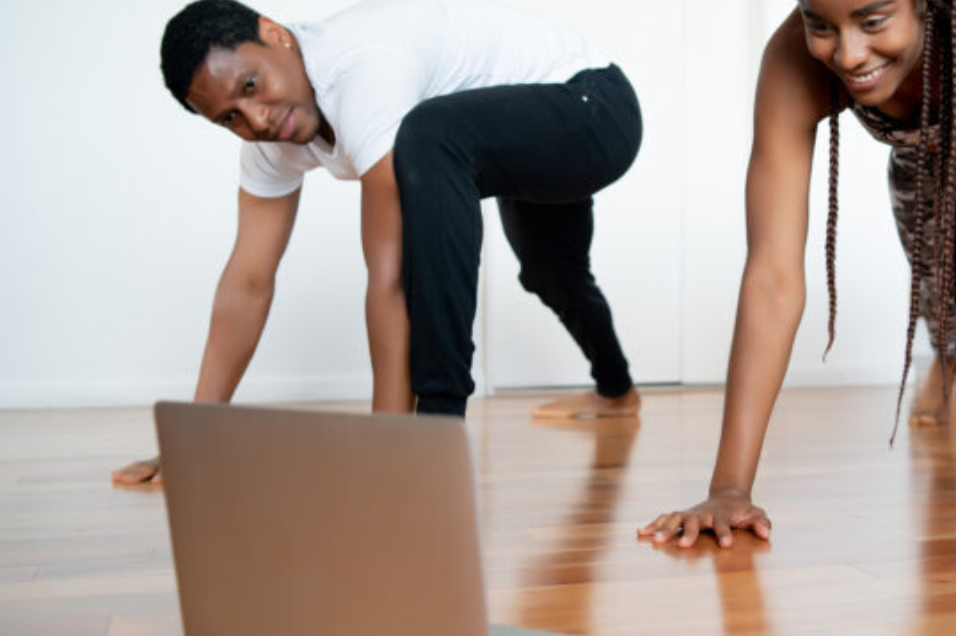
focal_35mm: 50
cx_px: 641
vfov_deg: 27.0
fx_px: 1327
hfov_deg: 39.1
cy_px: 306
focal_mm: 35
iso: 400
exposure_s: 1/100
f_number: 2.8
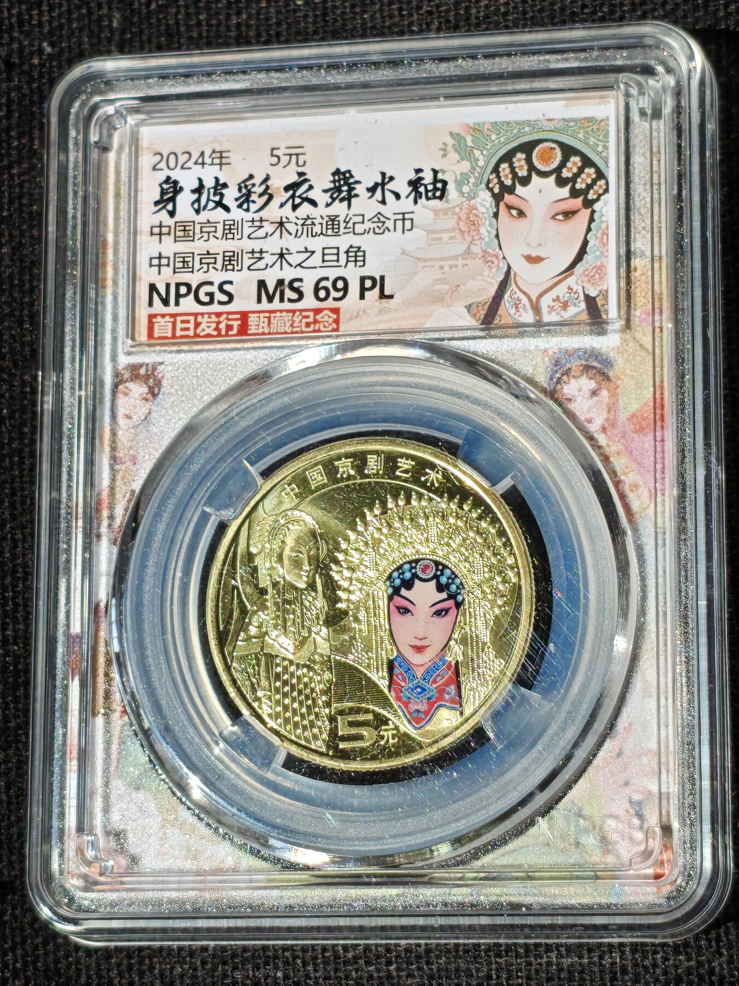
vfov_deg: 19.3
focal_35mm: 102
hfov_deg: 14.5
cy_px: 493
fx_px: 2903
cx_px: 370
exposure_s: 1/3826
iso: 50
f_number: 1.5
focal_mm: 4.94
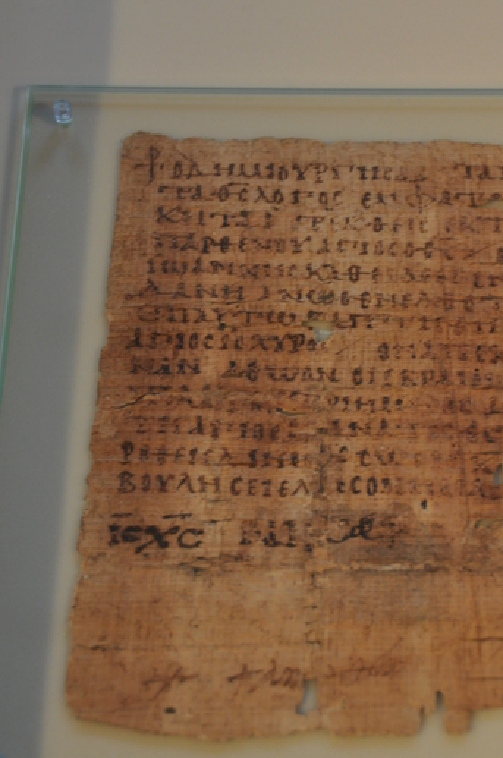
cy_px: 406
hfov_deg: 11.5
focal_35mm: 119
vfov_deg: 17.2
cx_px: 320
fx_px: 2502
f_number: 4.8
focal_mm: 62
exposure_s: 1/15
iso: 1000
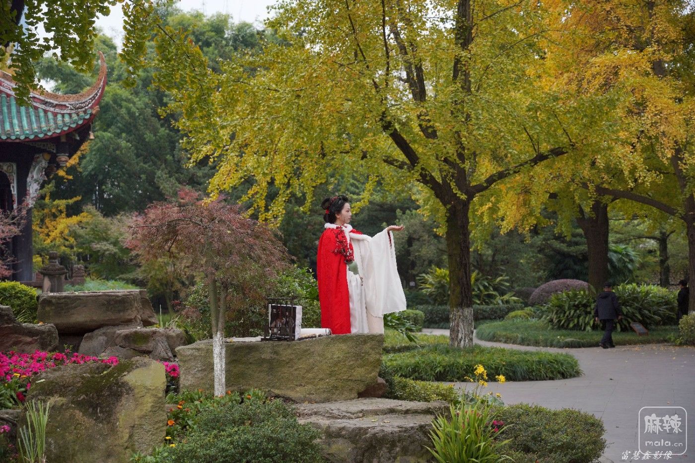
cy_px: 232
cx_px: 348
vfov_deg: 20.6
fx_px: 1274
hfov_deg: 30.5
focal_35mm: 66
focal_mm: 66
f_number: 4.5
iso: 100
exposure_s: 1/125
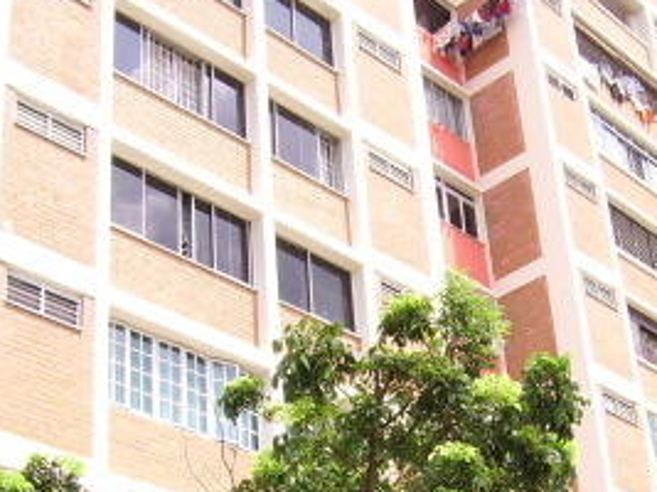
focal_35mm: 72
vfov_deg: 20.1
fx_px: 1366
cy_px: 433
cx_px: 399
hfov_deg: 27.0
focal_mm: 5.95
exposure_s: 1/229
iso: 50
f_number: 5.8
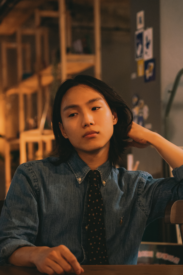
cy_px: 138
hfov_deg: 16.7
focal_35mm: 82
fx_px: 625
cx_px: 92
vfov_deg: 24.8
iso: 6400
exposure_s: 1/80
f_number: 4
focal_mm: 82
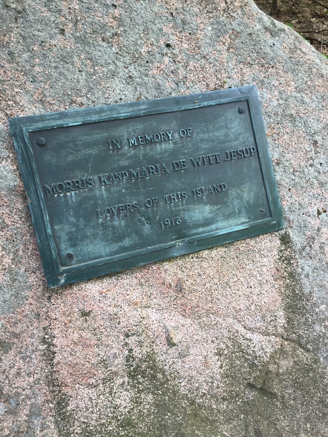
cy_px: 218
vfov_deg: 61.7
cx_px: 164
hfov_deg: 48.2
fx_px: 366
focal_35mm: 29
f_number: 2.2
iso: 32
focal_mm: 4.15
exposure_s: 1/40
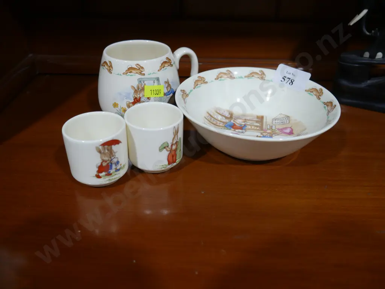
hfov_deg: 59.9
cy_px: 144
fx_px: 334
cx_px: 192
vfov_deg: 46.8
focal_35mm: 30
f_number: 3.6
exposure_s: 1/60
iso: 250
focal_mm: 15
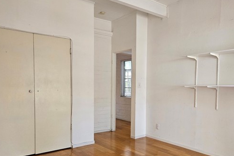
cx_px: 138
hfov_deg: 59.9
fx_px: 201
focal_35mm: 31
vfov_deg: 42.1
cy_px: 95
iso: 640
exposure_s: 1/170
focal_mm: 5.4
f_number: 1.8
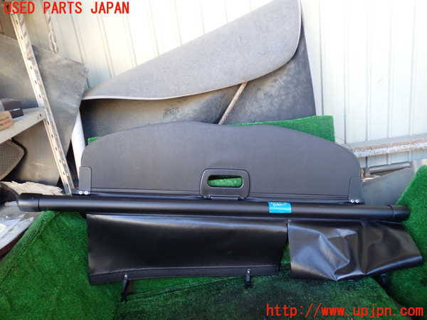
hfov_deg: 60.0
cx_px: 214
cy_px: 160
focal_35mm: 30
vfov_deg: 46.8
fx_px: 370
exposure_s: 1/50
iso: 200
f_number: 2.3
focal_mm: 5.4
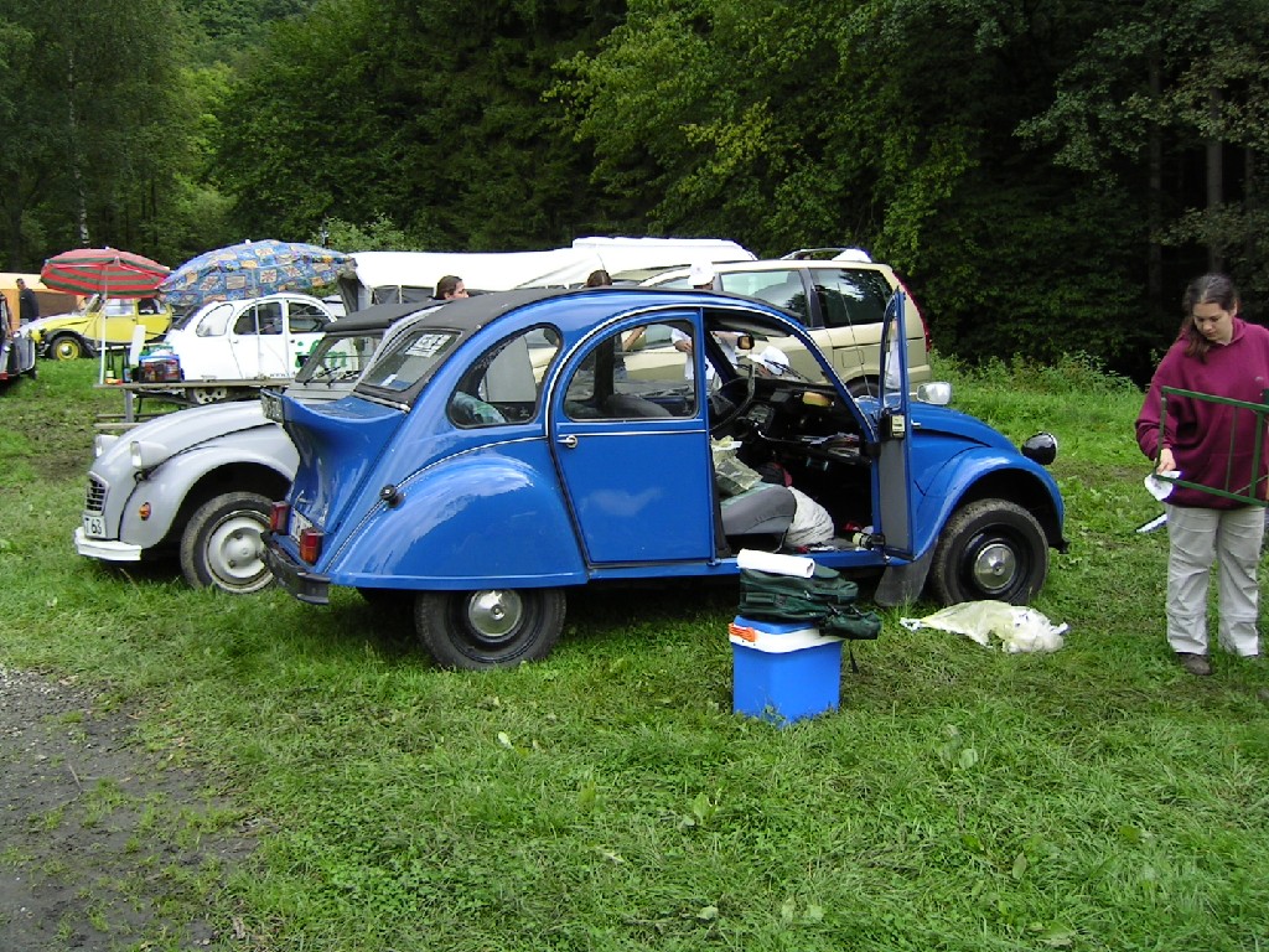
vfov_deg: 39.7
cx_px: 634
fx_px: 1320
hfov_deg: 51.4
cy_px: 476
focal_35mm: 36
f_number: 2.8
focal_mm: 5.6
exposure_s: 1/209
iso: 50
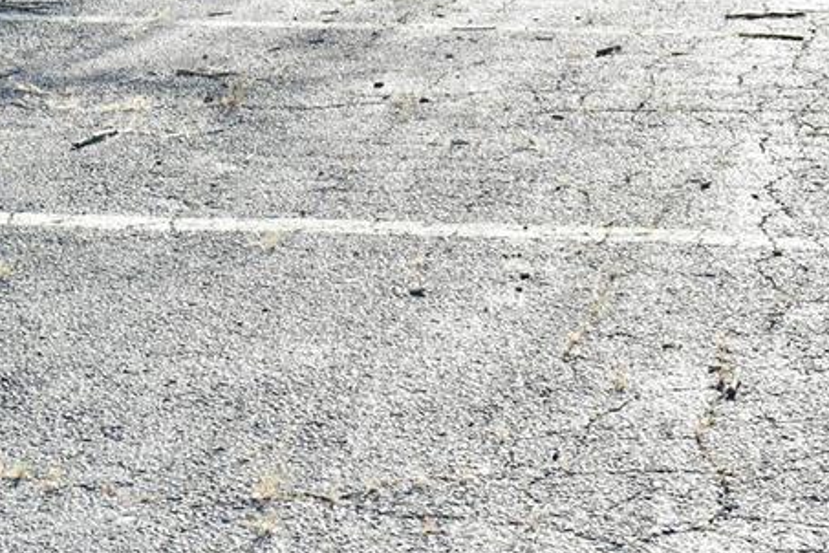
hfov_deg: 18.1
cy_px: 18
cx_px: 393
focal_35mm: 113
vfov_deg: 12.0
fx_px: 2602
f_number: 16
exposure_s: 1/8000
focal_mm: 50
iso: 20000
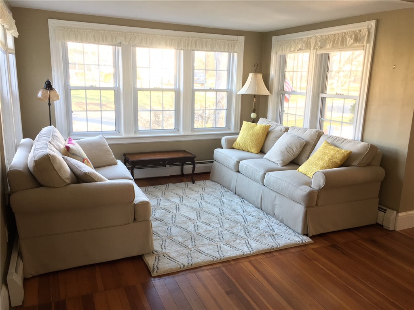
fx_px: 347
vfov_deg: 48.2
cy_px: 155
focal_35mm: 29
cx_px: 207
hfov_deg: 61.7
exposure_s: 1/30
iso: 80
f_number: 2.2
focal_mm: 4.15
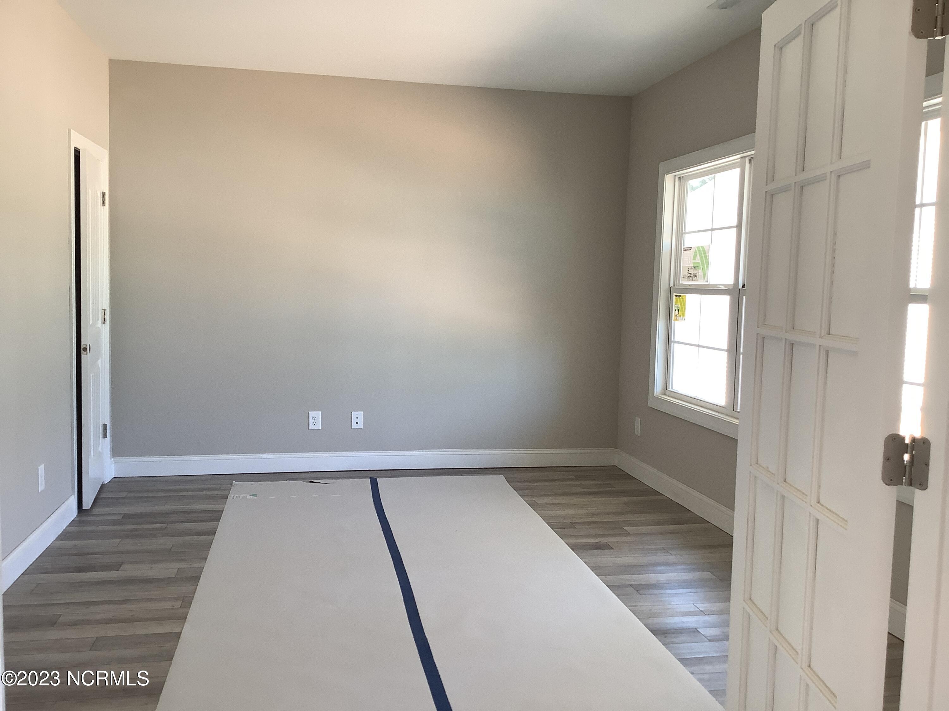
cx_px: 474
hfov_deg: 58.4
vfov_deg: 45.4
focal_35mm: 31
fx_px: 850
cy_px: 356
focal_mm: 3.3
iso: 64
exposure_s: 1/50
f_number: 2.4
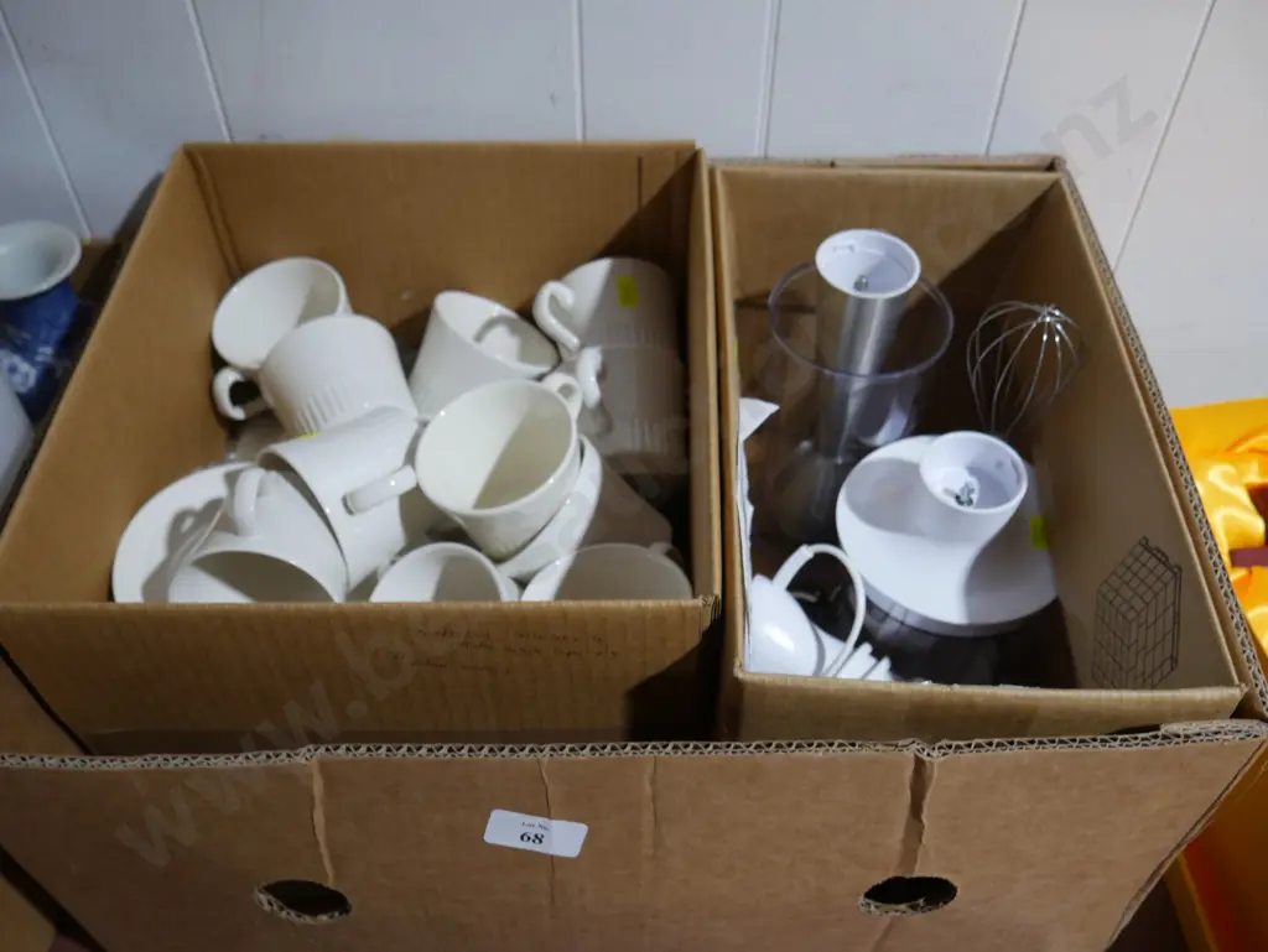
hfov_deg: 56.8
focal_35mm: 32
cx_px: 634
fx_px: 1173
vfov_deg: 44.2
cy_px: 476
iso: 500
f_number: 3.6
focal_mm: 16
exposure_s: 1/60
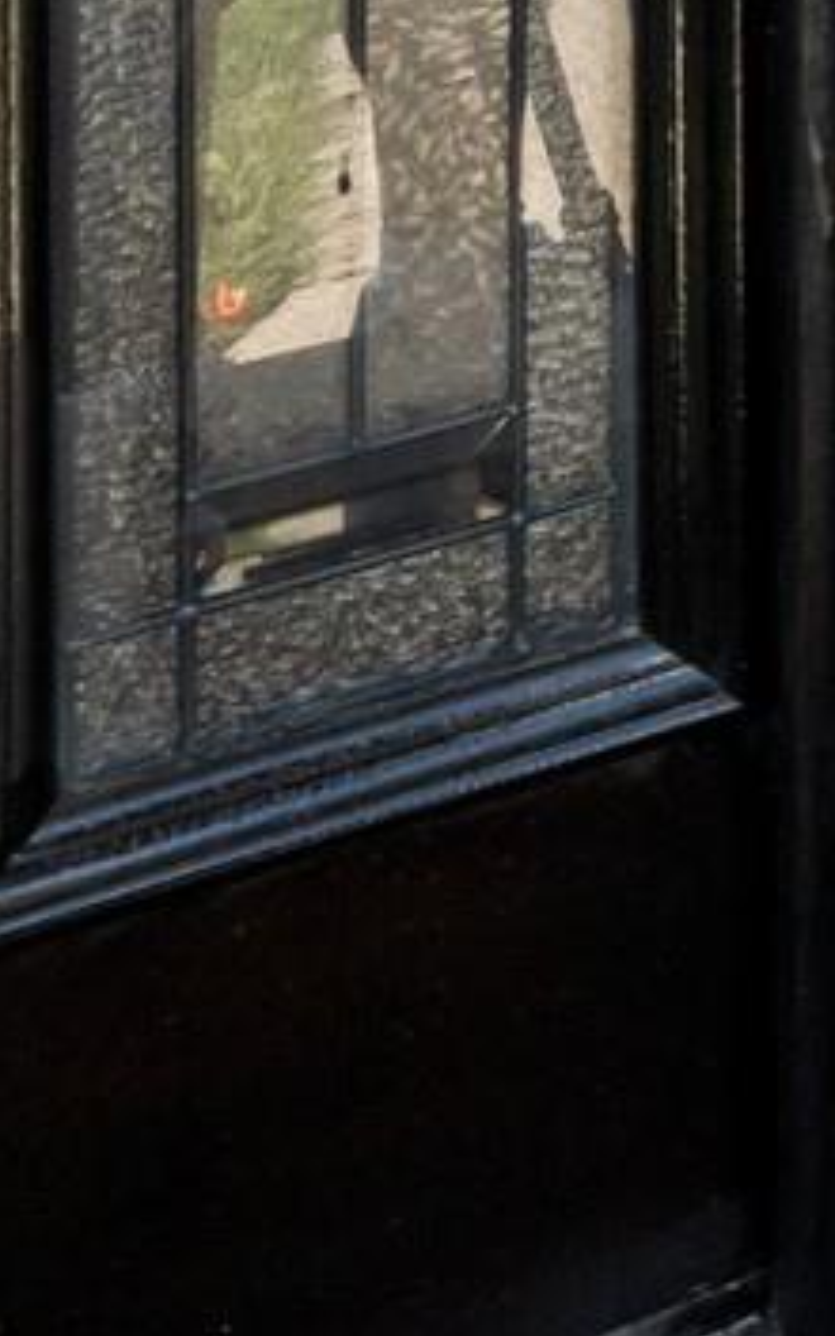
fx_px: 3022
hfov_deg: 9.5
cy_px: -1141
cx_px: 2904
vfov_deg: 18.7
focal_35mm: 83
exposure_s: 1/320
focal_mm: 14
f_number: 10
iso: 1000
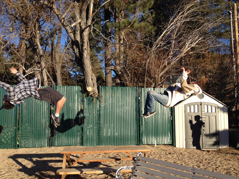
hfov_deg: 51.3
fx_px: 249
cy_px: 91
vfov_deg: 39.7
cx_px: 122
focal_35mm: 36
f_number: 2.4
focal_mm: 4.28
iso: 50
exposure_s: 1/951
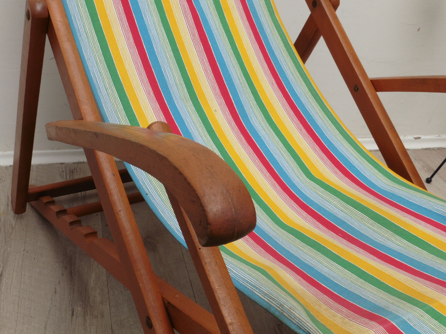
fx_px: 528
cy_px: 167
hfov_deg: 45.8
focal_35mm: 41
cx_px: 223
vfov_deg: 35.1
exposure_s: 1/125
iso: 100
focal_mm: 7.4
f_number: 7.1
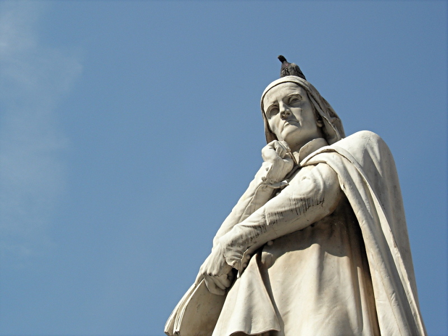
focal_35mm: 113
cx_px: 224
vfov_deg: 13.1
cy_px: 168
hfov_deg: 17.4
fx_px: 1462
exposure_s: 1/220
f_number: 8.2
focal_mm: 23.4
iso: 64
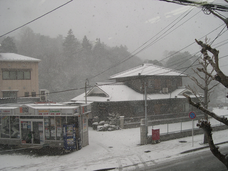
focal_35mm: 38
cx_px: 114
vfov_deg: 37.7
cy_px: 86
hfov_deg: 49.0
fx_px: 250
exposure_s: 1/634
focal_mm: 8
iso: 100
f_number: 2.8
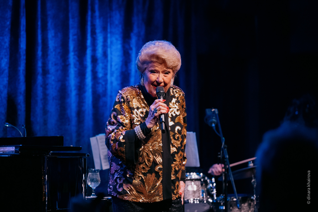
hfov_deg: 19.6
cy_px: 106
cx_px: 159
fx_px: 919
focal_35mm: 104
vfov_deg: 13.2
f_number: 2.8
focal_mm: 104
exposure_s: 1/200
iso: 3200
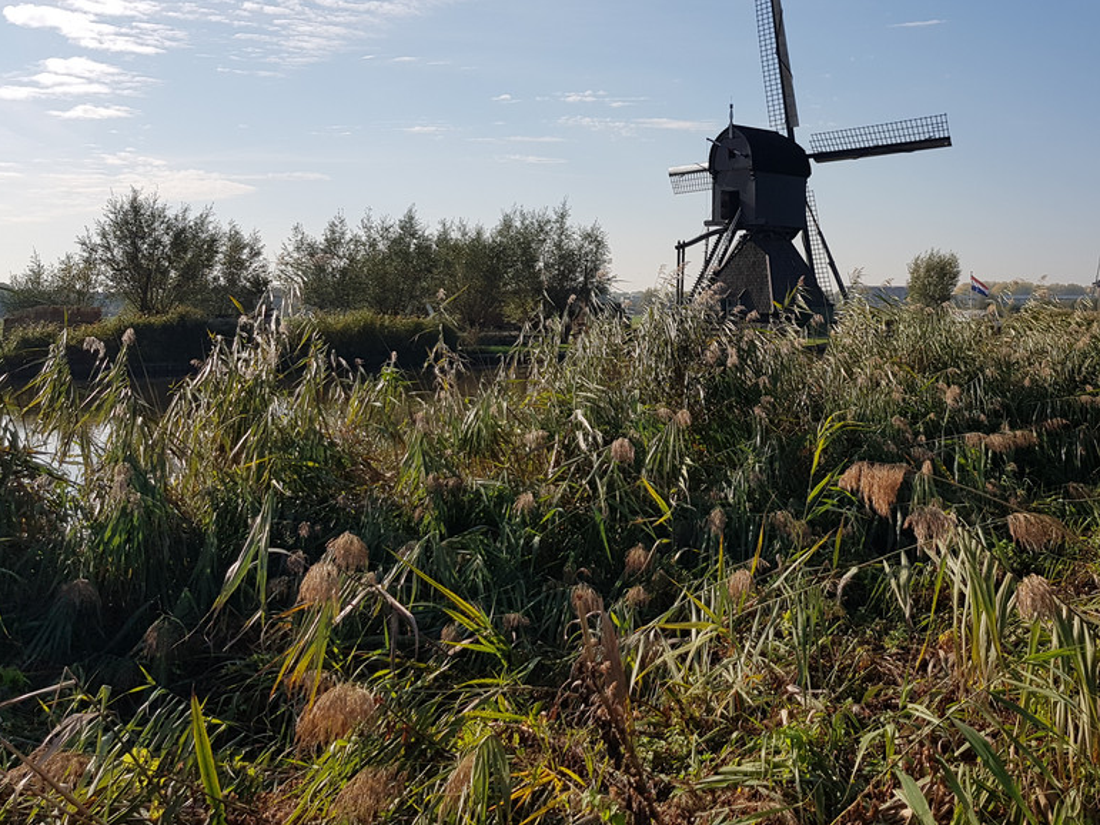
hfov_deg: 50.7
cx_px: 708
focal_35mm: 36
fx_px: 1144
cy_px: 330
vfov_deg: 39.5
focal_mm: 4.3
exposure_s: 1/3616
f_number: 1.7
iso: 40
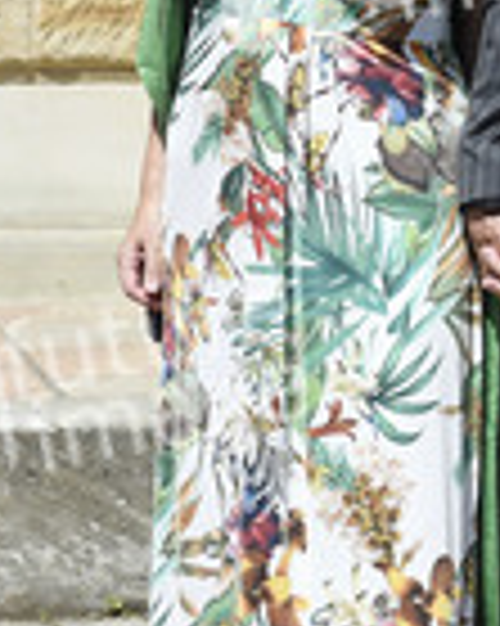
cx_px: 570
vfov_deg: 9.9
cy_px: 171
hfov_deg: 7.9
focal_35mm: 195
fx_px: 3611
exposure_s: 1/640
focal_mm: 72
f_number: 6.3
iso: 160
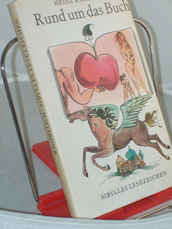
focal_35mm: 102
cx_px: 86
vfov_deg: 19.2
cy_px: 114
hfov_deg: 14.5
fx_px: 675
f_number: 4.6
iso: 80
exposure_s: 1/100
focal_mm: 16.8
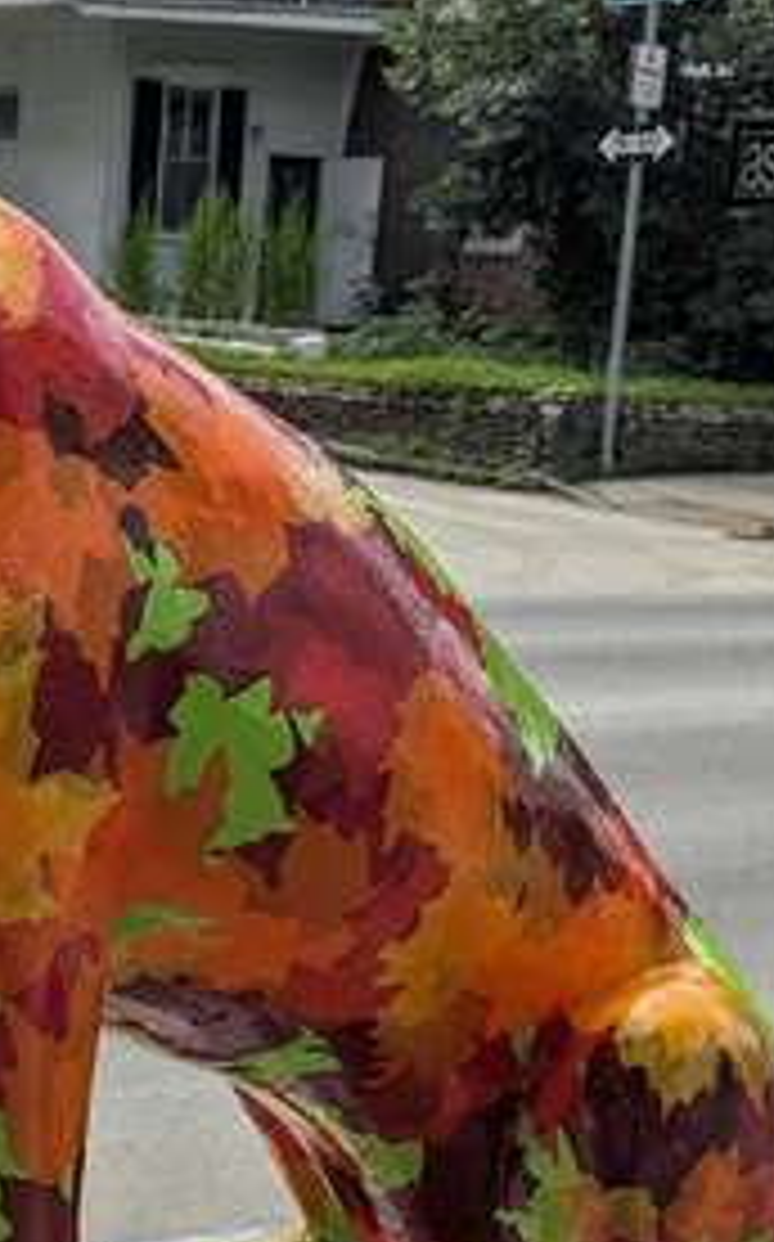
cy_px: 918
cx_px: -36
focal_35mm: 83
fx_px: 2807
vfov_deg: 24.7
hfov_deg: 15.4
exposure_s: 1/4695
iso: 47
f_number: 1.73
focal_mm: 4.38
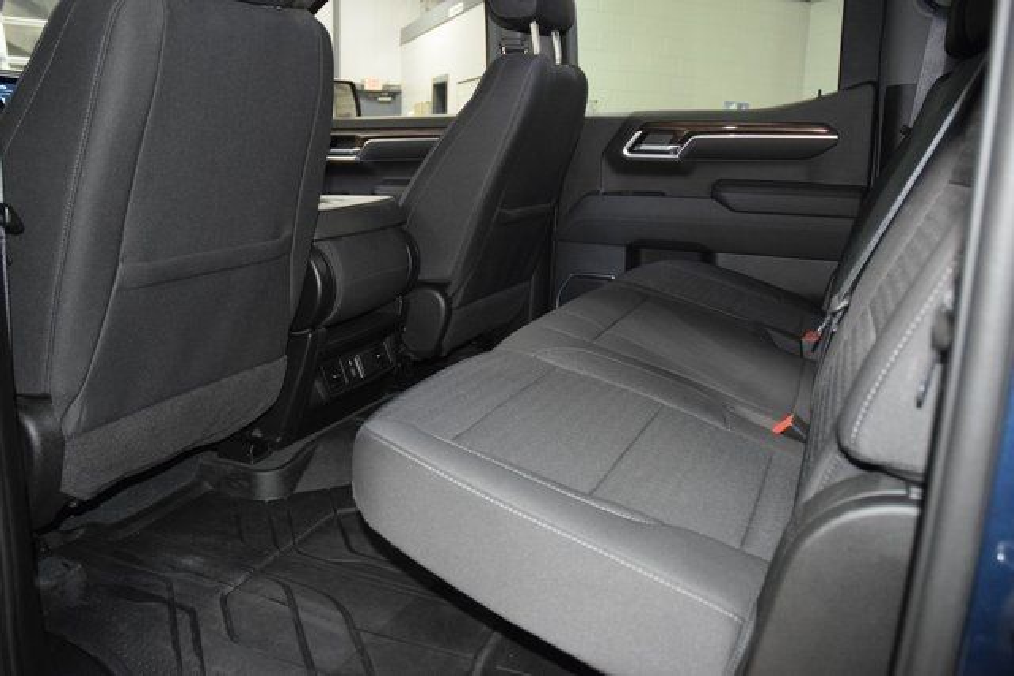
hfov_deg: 67.4
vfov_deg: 48.0
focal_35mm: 27
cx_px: 507
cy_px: 338
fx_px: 761
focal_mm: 18
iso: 3200
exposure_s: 1/40
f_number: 3.5
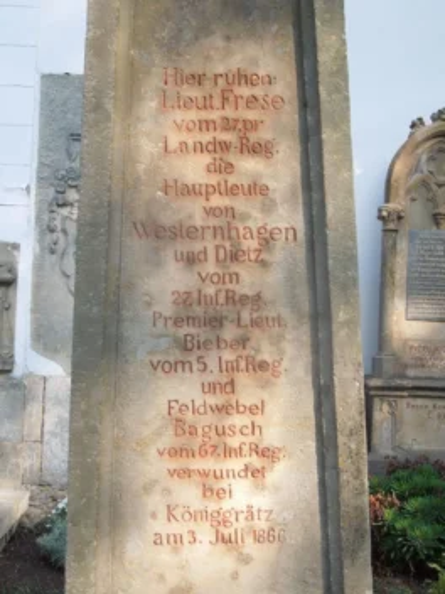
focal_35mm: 48
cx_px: 222
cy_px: 297
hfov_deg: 30.3
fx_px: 823
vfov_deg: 39.7
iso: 400
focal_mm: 8.7
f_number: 4
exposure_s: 1/800
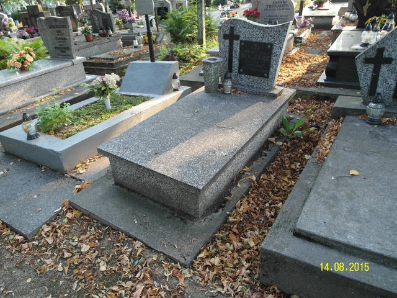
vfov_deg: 56.8
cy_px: 149
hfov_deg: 71.6
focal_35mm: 24
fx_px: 275
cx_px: 198
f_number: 3.1
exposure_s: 1/45
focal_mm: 5.2
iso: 100
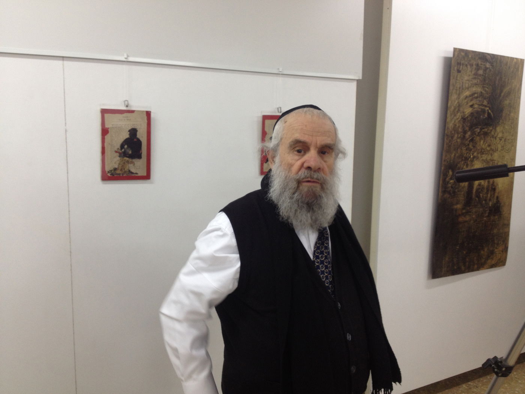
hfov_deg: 52.6
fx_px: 531
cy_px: 197
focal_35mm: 35
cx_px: 262
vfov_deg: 40.7
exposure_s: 1/20
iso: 64
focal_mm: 4.28
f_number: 2.4
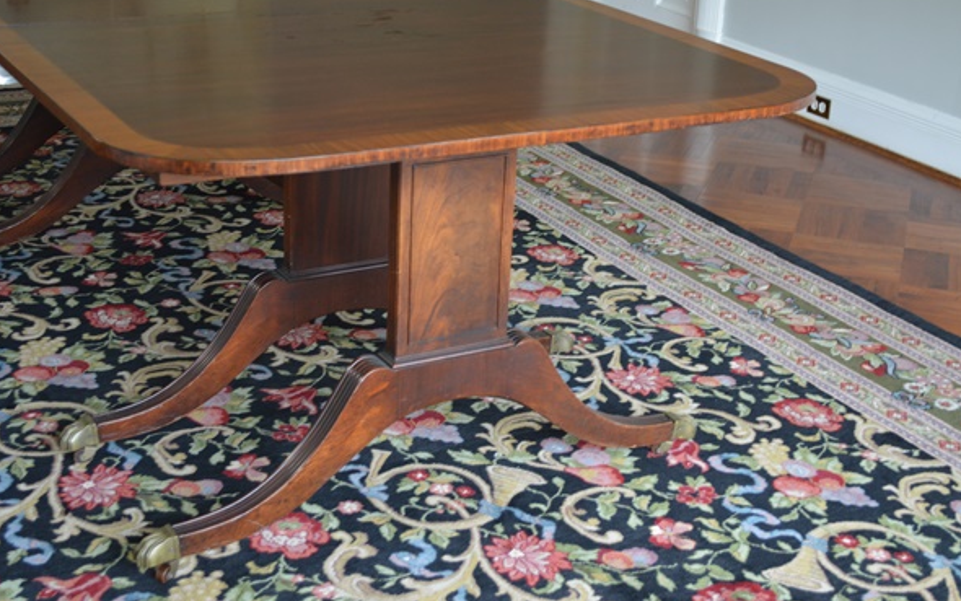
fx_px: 1467
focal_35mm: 56
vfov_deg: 23.2
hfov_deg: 36.3
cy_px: 288
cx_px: 480
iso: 800
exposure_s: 1/50
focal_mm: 36
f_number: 5
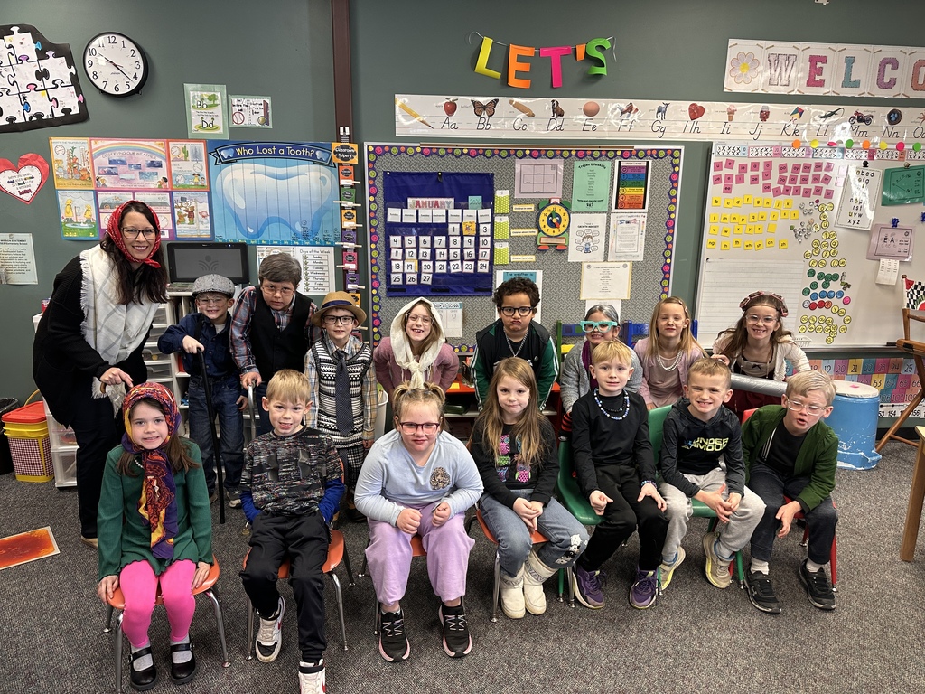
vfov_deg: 56.8
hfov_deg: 71.6
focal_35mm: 24
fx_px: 641
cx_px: 462
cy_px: 347
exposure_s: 1/60
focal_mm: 6.86
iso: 160
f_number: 1.78
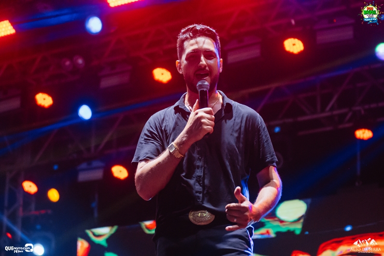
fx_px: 1120
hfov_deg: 19.5
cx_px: 192
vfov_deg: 13.0
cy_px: 128
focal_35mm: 105
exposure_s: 1/1000
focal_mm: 70
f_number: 2.8
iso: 2500
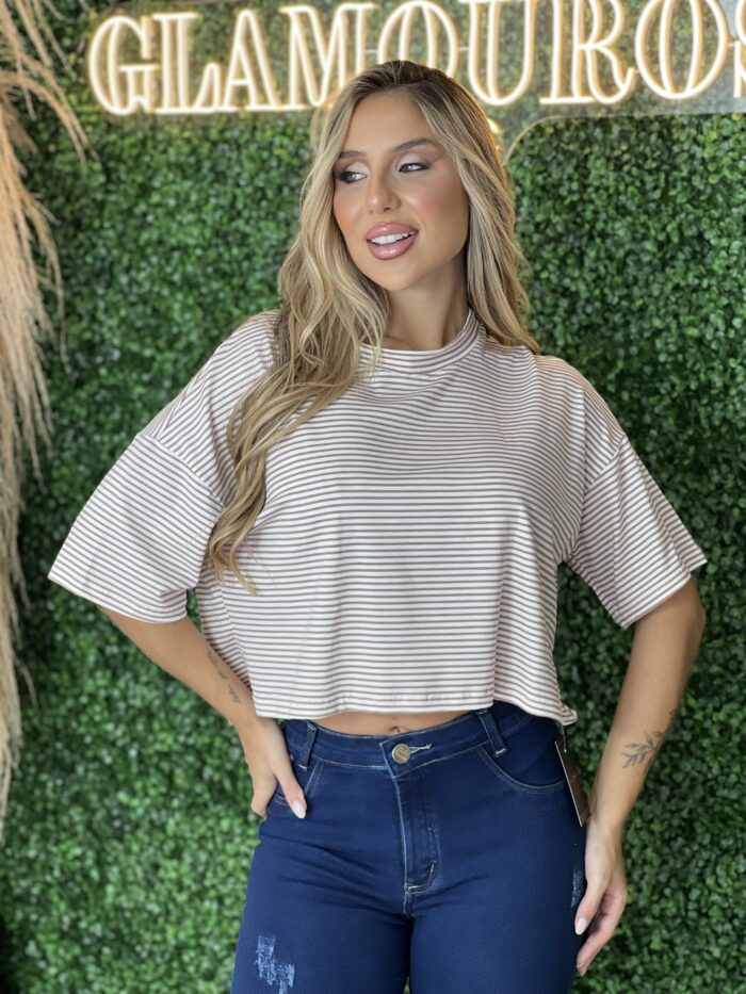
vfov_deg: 25.3
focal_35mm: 77
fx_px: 2212
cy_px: 497
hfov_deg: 19.1
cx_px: 373
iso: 100
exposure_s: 1/120
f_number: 2.8
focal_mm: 9
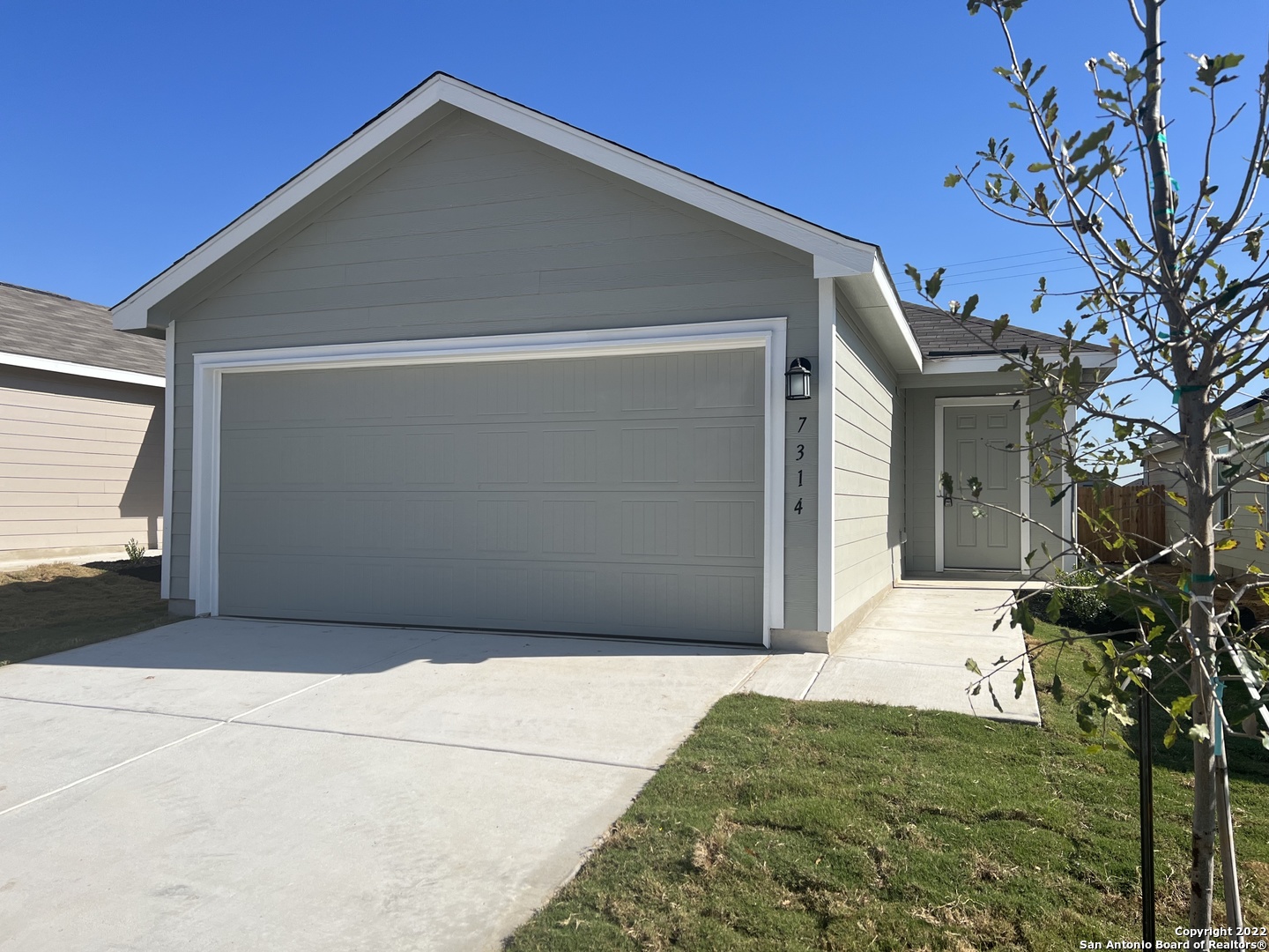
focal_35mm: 26
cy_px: 476
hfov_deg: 67.3
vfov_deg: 53.1
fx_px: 953
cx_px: 634
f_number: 1.5
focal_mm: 5.7
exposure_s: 1/4444
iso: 50
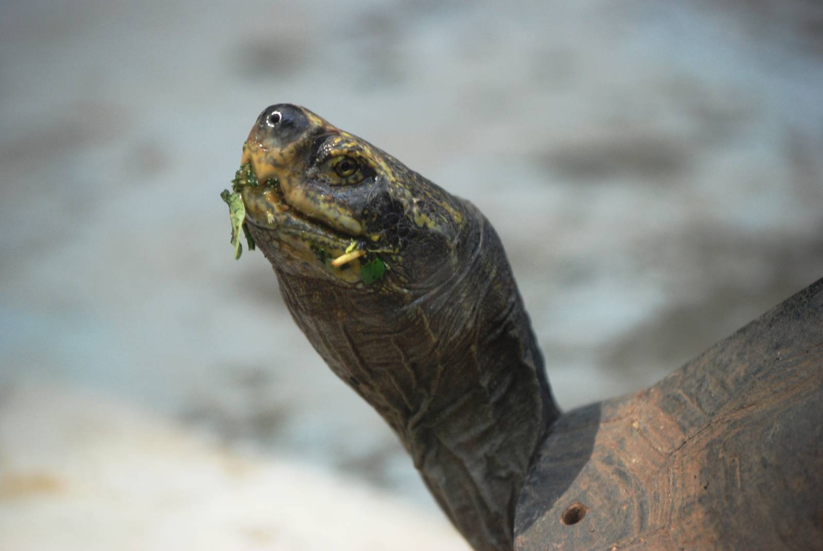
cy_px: 276
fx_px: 5150
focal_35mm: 225
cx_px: 412
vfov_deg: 6.1
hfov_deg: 9.1
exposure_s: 1/125
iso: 400
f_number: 4.5
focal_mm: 150
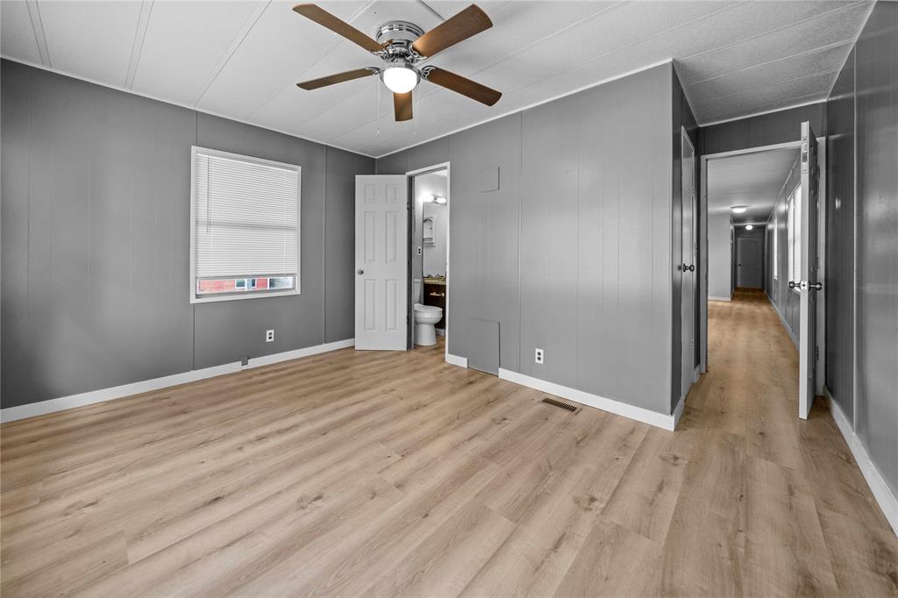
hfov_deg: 112.6
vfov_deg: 90.0
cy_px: 299
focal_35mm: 12
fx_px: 299
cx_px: 449
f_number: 5.6
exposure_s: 1/30
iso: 1250
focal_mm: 12
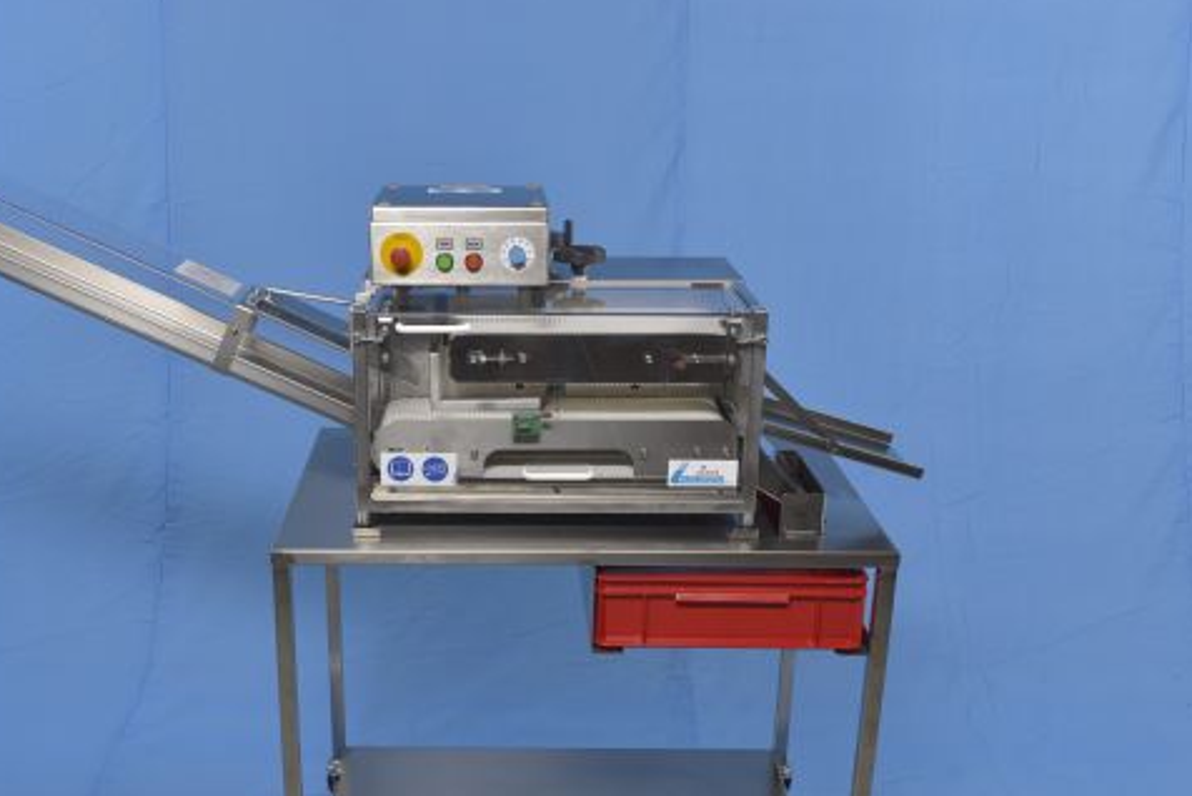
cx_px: 486
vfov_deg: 31.0
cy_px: 517
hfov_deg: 45.2
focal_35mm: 43
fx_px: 1425
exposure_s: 1/160
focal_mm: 32
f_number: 8
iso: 200
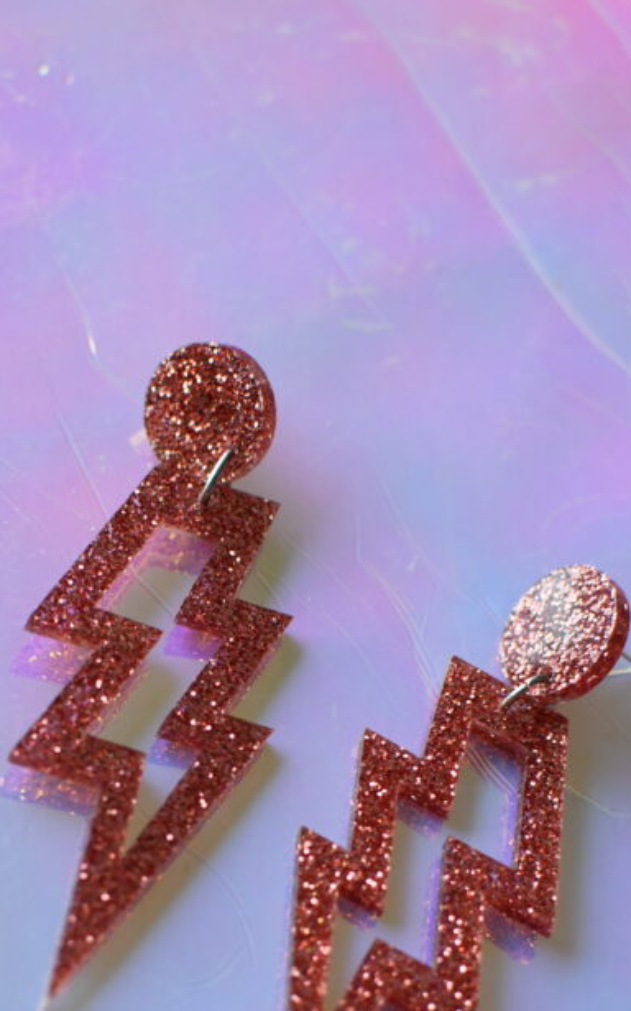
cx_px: 240
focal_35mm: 84
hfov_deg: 15.5
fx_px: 2313
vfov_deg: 24.3
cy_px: 795
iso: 1000
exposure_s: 1/640
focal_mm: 35
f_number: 4
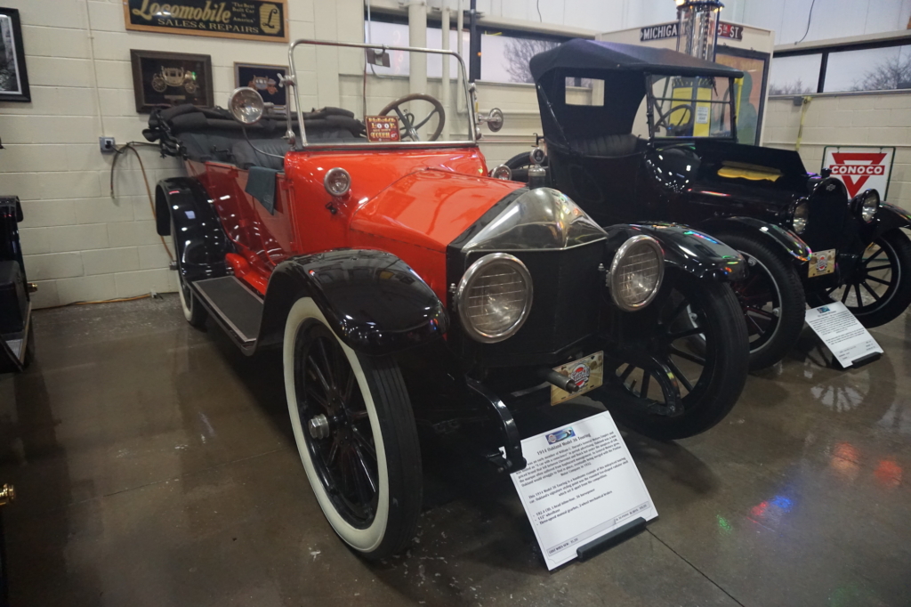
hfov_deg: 73.8
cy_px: 304
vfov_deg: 53.1
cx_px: 456
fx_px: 607
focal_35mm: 24
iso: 3200
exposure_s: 1/160
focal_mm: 16
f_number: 3.5
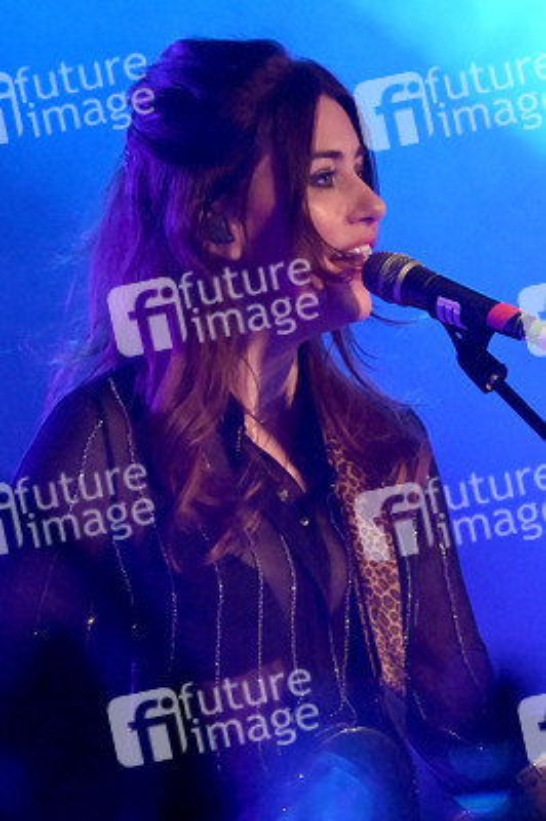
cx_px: 273
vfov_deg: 10.3
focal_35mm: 200
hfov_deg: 6.9
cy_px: 410
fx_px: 4558
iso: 8000
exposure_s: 1/400
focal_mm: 200
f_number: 4
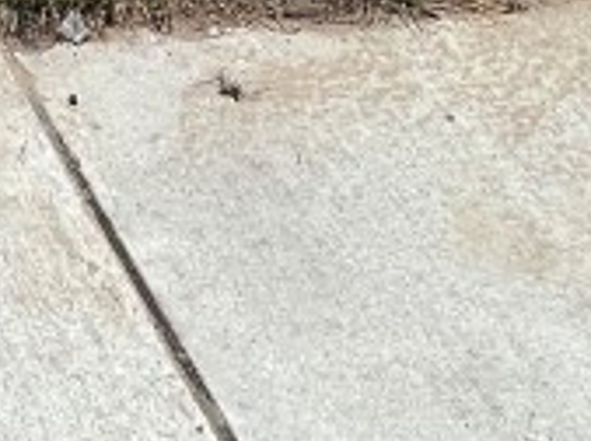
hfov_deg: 23.1
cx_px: -77
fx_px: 1346
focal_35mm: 79
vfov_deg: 11.2
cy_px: -886
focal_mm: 1.57
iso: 32
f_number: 1.8
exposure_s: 1/2874
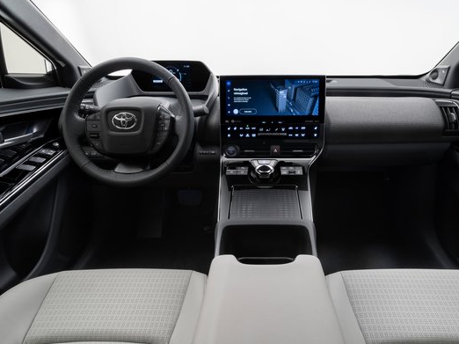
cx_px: 252
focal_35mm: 21
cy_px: 172
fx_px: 278
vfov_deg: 63.4
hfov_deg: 78.8
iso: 200
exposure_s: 1/3
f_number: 14
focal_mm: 19
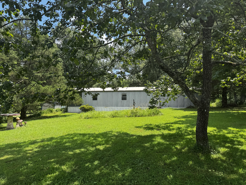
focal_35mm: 24
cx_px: 123
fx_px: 171
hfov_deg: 71.6
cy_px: 92
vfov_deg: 56.8
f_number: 1.78
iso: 80
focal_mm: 6.76
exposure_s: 1/1560
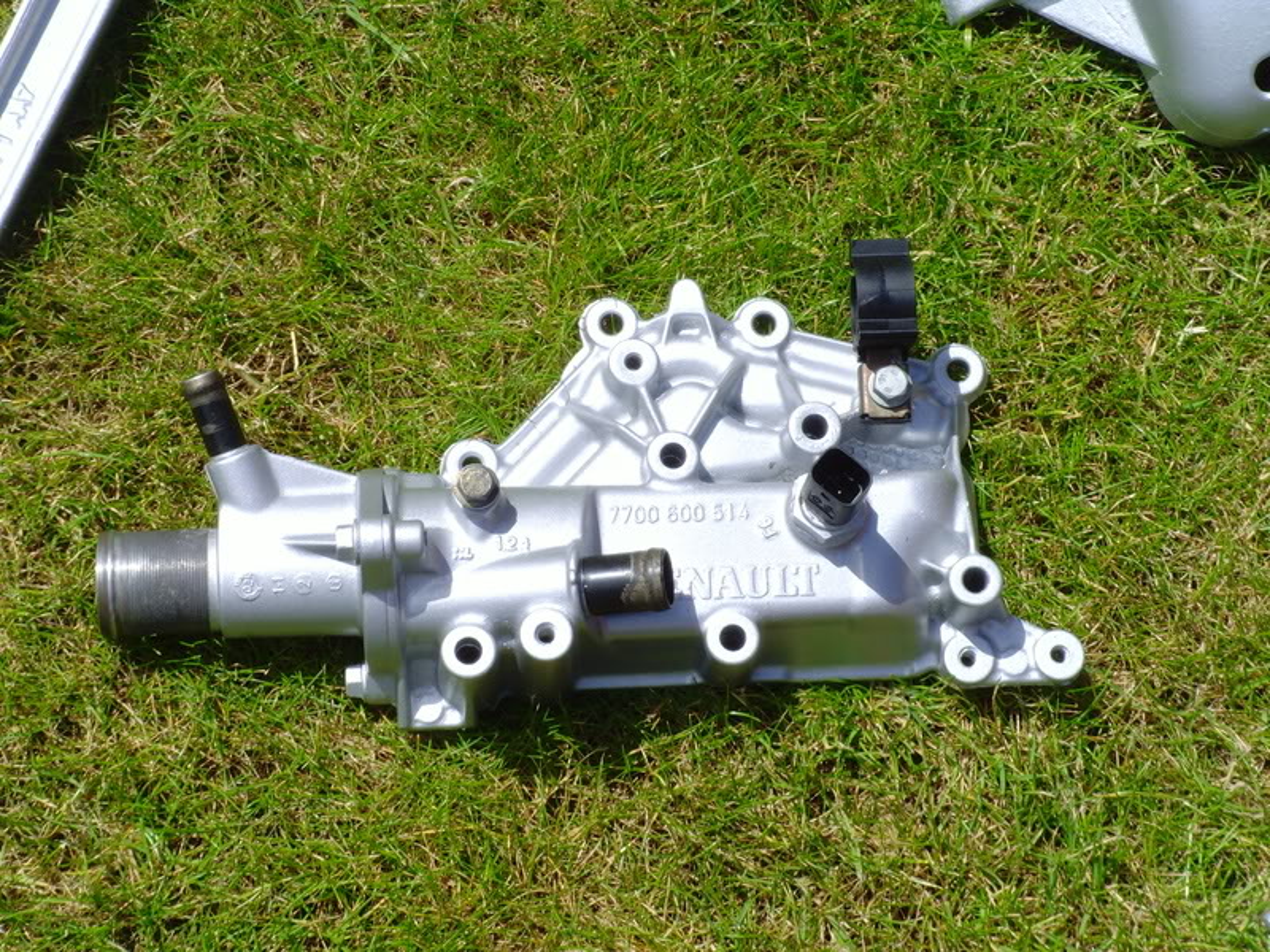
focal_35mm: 95
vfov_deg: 15.6
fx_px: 3485
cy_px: 476
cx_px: 635
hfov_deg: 20.7
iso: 80
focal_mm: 16
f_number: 7.7
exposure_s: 1/250
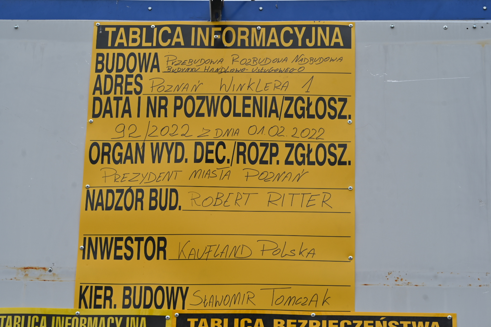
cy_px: 164
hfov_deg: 17.1
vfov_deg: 11.4
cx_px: 246
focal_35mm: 120
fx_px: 1637
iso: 100
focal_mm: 120
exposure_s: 1/320
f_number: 7.1
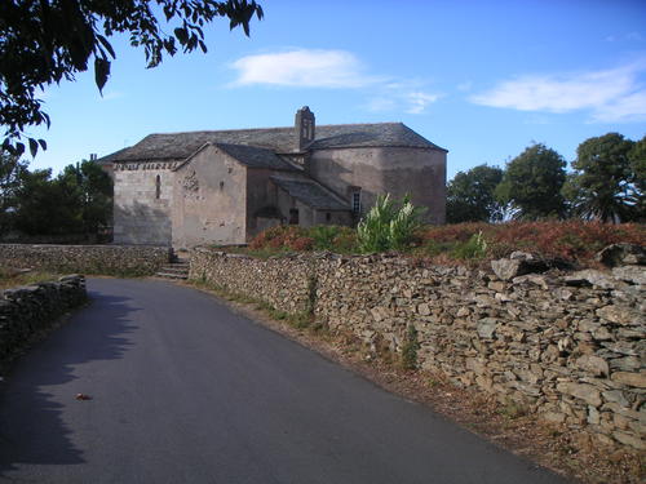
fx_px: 709
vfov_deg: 37.7
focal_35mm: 38
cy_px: 242
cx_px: 323
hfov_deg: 49.0
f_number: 2.8
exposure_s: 1/750
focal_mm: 6
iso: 50
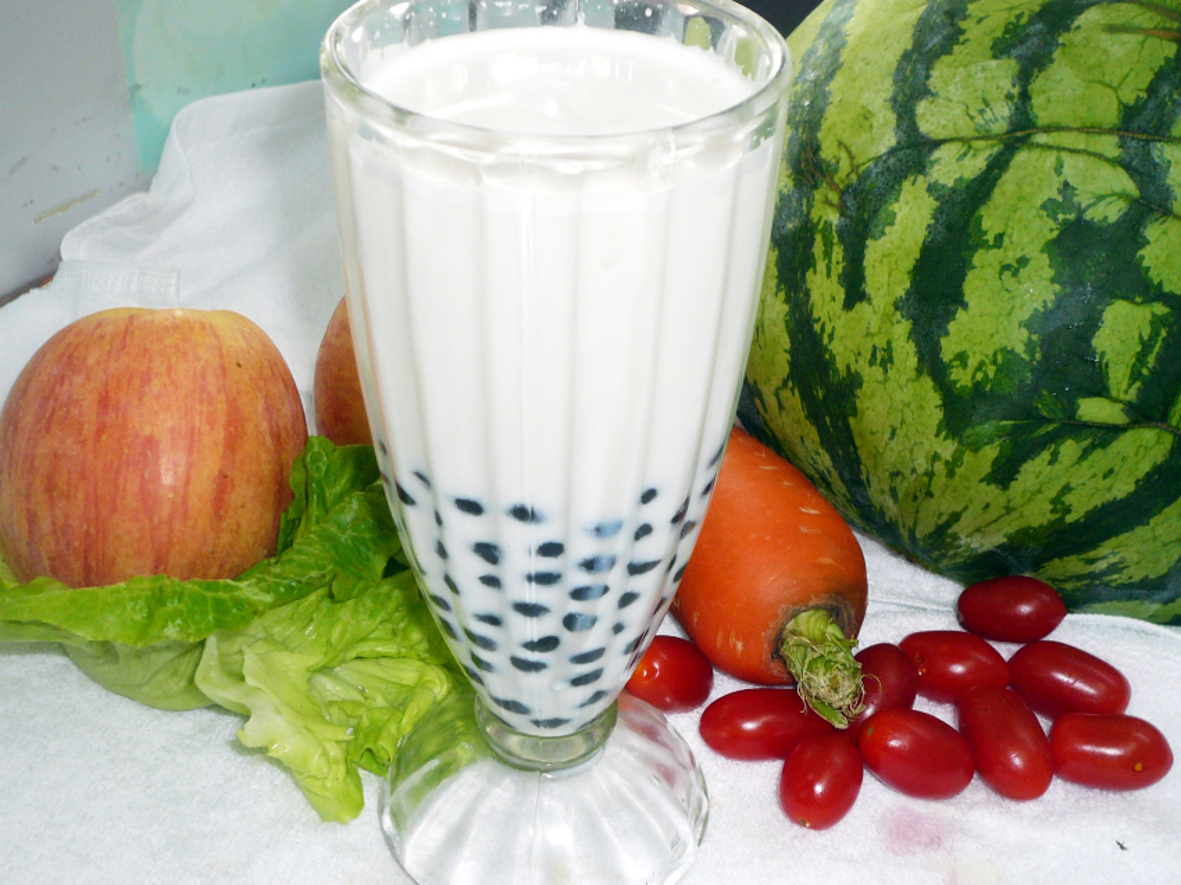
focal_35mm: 47
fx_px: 1603
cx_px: 588
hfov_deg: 40.4
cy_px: 475
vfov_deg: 30.9
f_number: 3.2
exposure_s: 1/30
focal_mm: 6.4
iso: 100
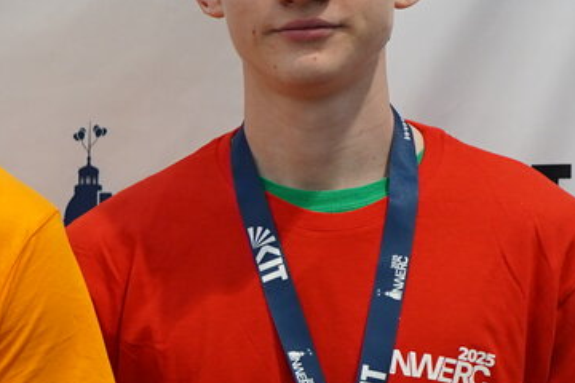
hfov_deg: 8.5
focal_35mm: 225
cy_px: 426
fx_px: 3593
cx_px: -677
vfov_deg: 6.1
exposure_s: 1/125
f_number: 2.8
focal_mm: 50
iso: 640
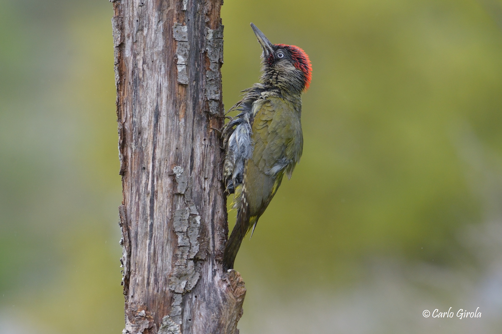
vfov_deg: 3.4
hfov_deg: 5.2
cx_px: 251
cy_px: 167
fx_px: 5576
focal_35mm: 400
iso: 1250
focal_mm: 400
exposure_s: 1/640
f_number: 6.3
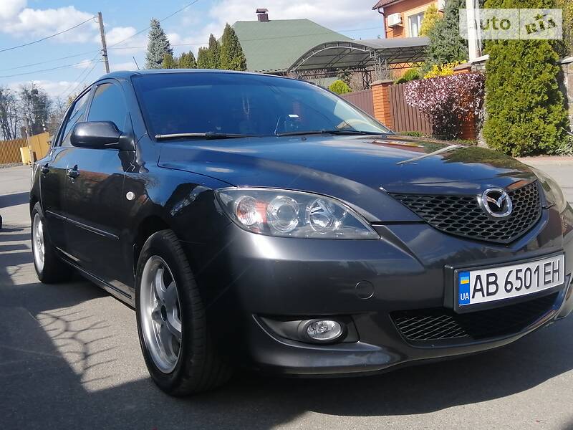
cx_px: 286
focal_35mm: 34
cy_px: 215
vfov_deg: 41.8
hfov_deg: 54.0
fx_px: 563
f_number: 1.8
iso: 50
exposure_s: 1/1672
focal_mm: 3.6
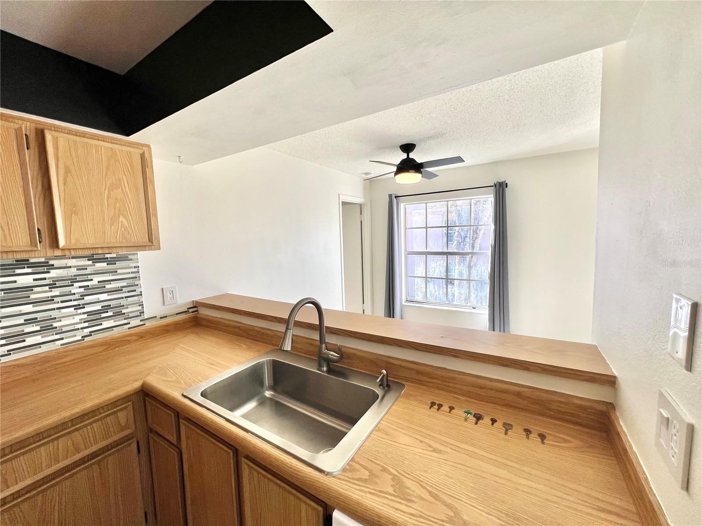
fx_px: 264
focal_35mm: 13
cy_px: 263
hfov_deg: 106.2
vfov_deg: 89.9
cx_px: 351
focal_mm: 1.57
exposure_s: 1/154
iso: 32
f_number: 1.8
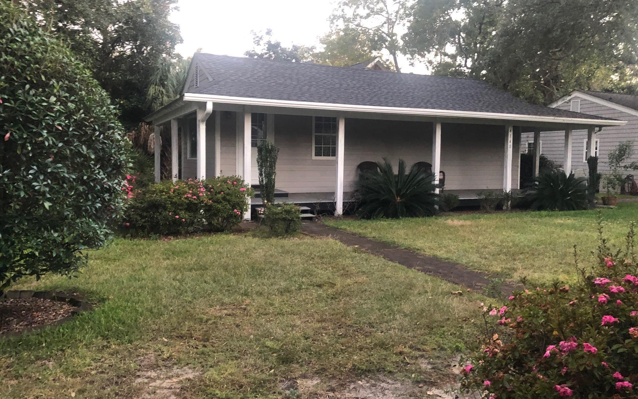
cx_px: 322
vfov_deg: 41.8
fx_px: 522
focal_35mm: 30
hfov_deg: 62.9
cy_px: 188
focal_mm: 3.99
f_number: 1.8
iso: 80
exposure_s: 1/15
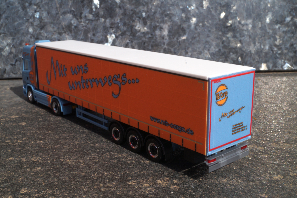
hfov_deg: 43.6
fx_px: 371
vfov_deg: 29.8
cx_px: 148
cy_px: 99
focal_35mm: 45
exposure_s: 1/60
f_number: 25
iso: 160
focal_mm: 30
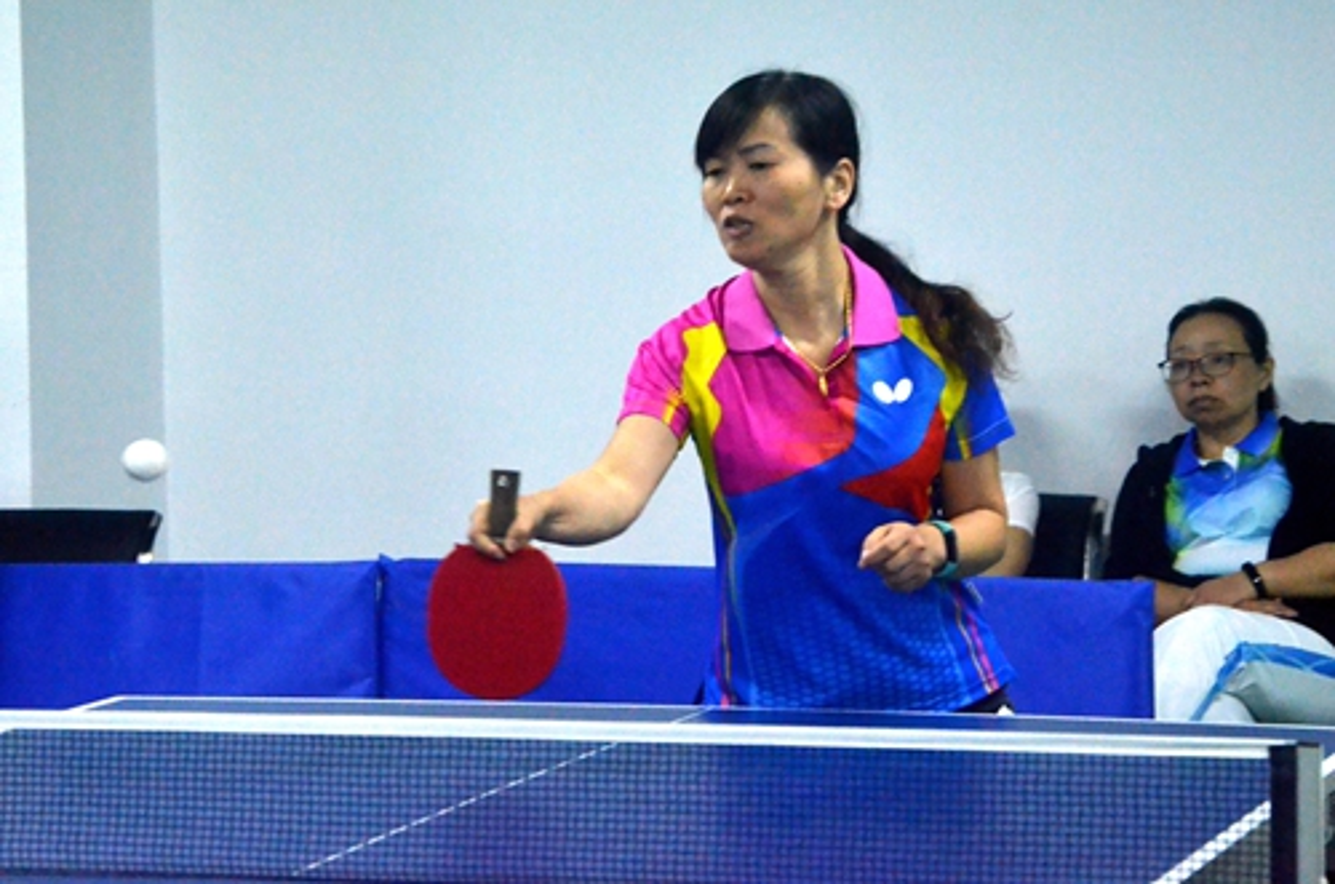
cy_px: 442
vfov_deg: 13.0
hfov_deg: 19.5
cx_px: 668
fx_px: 3885
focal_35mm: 105
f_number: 7.1
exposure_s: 1/160
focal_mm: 70
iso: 3200
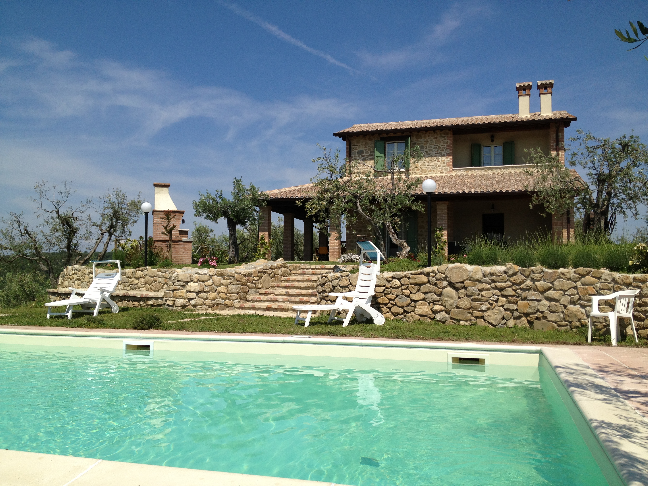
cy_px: 243
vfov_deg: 40.7
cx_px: 324
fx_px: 655
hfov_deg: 52.6
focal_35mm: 35
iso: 64
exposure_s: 1/2762
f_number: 2.4
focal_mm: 4.28
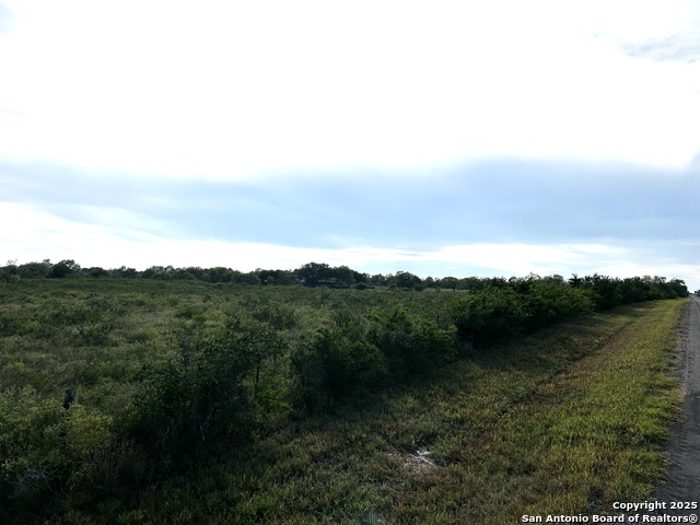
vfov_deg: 53.1
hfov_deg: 67.3
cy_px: 262
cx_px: 350
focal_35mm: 26
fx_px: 526
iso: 50
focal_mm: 5.7
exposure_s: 1/11364
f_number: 1.5
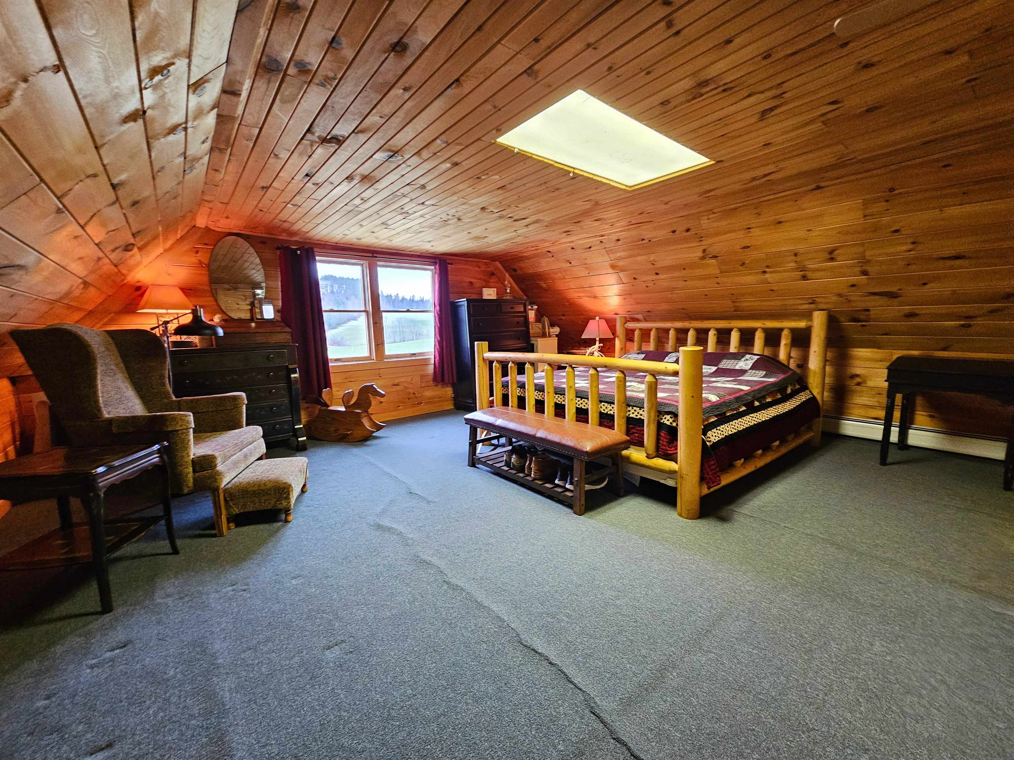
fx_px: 381
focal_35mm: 13
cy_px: 380
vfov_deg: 89.9
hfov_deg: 106.2
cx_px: 507
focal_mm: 2.2
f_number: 2.2
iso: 320
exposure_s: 1/30
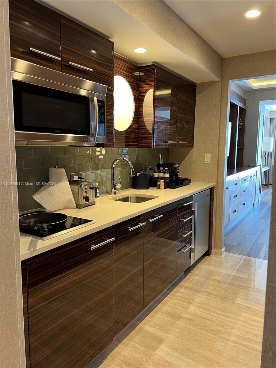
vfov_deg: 67.3
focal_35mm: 26
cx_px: 138
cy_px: 184
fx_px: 276
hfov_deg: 53.1
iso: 200
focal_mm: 5.7
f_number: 1.5
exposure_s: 1/60
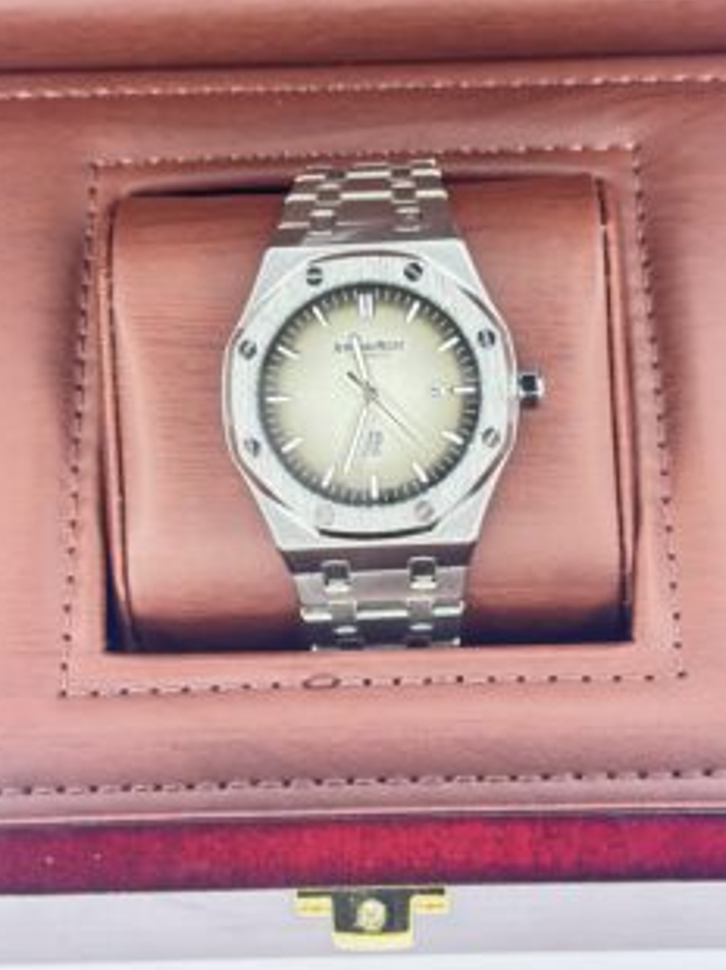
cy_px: 426
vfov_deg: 31.2
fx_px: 1736
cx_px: 401
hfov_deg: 23.6
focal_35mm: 62
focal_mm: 6.86
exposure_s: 1/66
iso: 125
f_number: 1.78
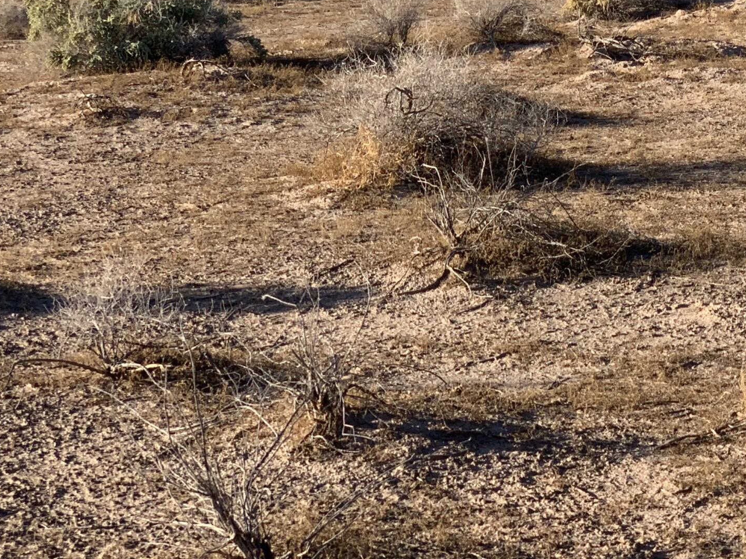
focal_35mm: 109
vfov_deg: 13.5
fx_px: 2349
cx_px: 735
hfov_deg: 17.6
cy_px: 111
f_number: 2.4
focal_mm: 6
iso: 16
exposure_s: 1/922
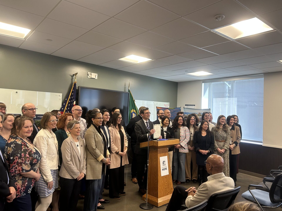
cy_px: 106
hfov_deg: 67.3
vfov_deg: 53.1
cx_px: 141
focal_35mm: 26
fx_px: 212
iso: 125
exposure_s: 1/78
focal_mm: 5.7
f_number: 1.5
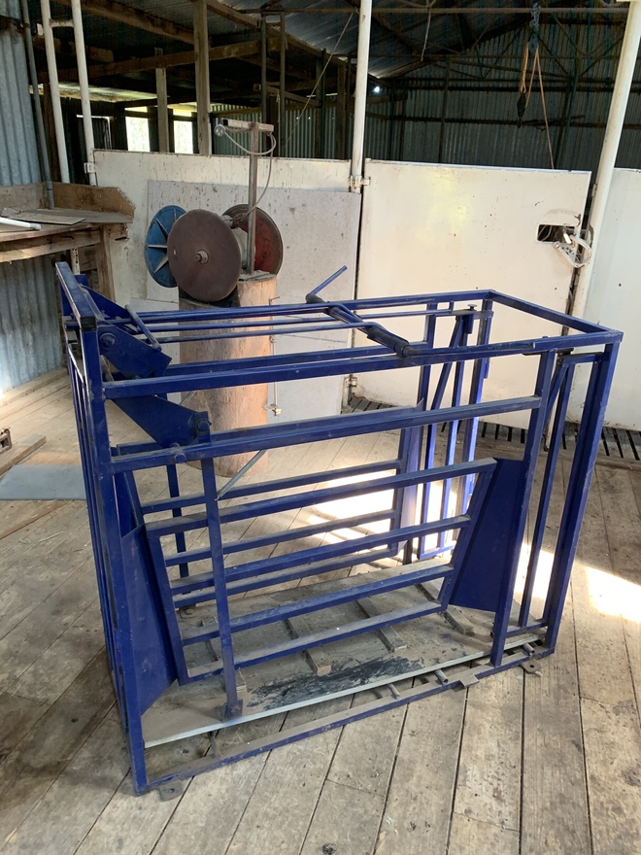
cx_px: 320
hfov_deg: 53.1
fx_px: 642
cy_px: 428
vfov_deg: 67.3
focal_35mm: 26
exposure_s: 1/60
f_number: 1.8
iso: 160
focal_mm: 4.25
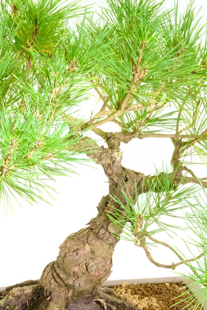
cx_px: 80
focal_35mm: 180
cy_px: 174
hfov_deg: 7.6
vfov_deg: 11.4
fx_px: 1551
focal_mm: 81.9
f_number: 18
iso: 2500
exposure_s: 1/30
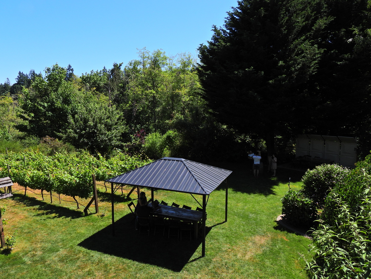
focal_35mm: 24
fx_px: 257
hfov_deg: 71.6
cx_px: 186
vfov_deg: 56.8
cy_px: 140
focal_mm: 4.3
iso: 100
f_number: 2.8
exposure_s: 1/1250
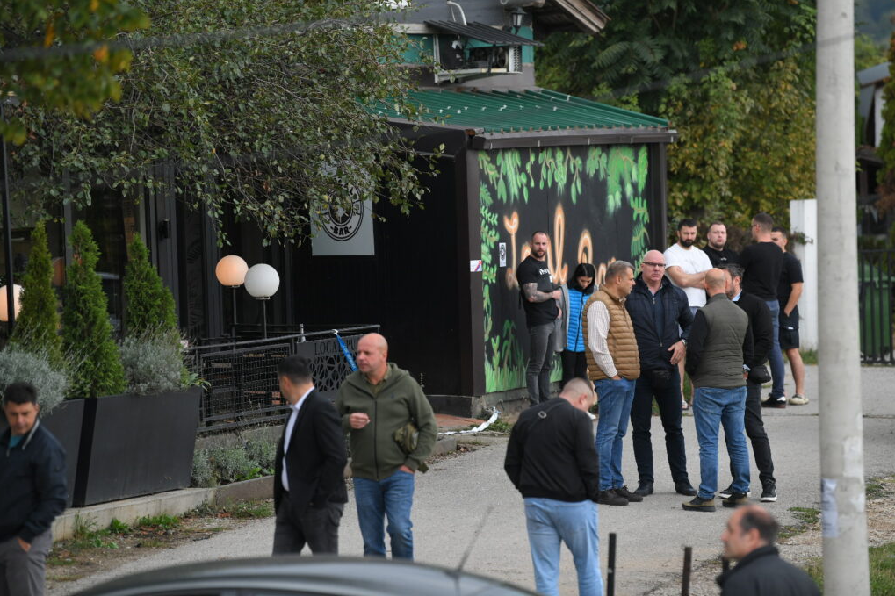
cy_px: 299
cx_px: 447
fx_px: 4996
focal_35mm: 201
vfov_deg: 6.8
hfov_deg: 10.2
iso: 800
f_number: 4
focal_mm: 200
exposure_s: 1/640
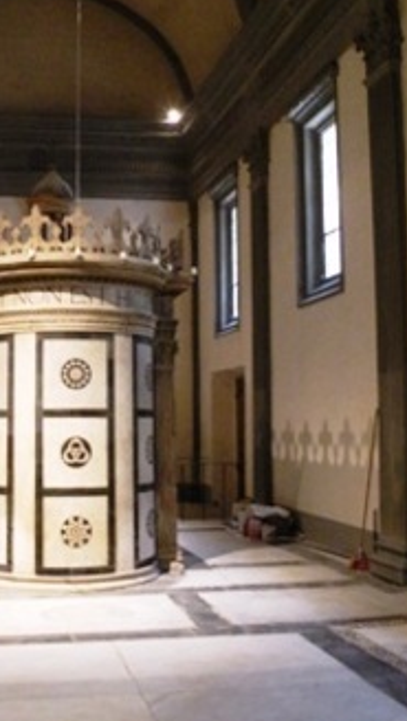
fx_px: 823
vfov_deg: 47.1
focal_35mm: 43
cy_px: 297
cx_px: 132
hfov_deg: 27.6
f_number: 2.8
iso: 400
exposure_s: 1/21.3
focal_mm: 4.7
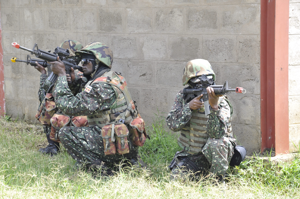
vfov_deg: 11.4
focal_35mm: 120
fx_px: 999
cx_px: 150
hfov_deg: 17.1
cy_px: 100
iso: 500
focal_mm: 80
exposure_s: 1/200
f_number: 8
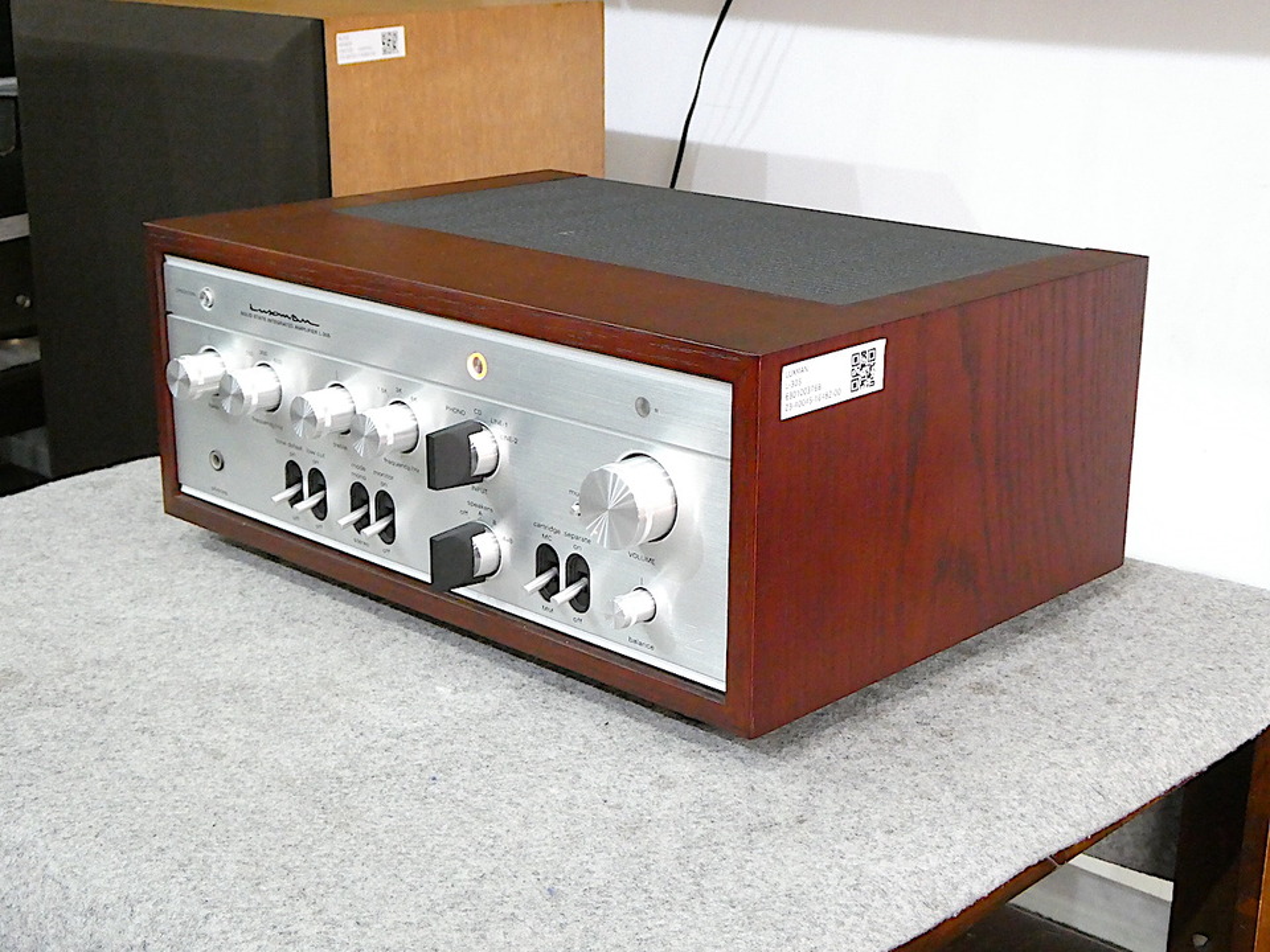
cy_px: 476
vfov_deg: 29.1
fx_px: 1834
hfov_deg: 38.2
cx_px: 635
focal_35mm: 50
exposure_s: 1/40
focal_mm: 9
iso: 1600
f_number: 4.7
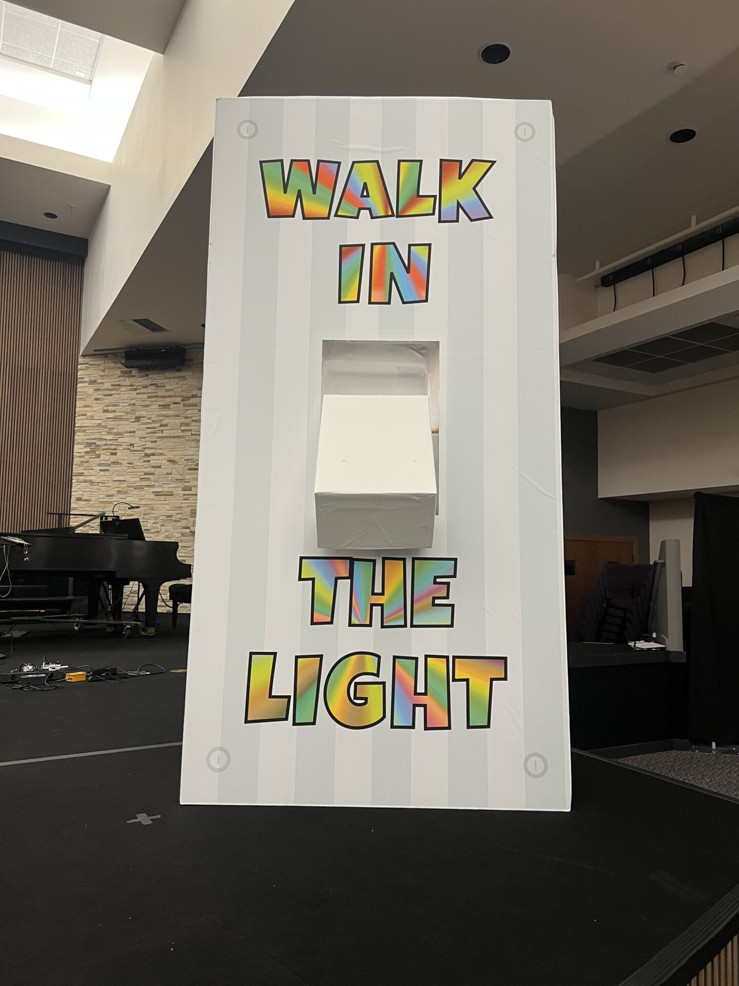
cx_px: 370
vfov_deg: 67.3
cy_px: 493
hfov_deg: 53.1
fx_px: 740
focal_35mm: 26
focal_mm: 5.7
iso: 125
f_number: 1.5
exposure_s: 1/60
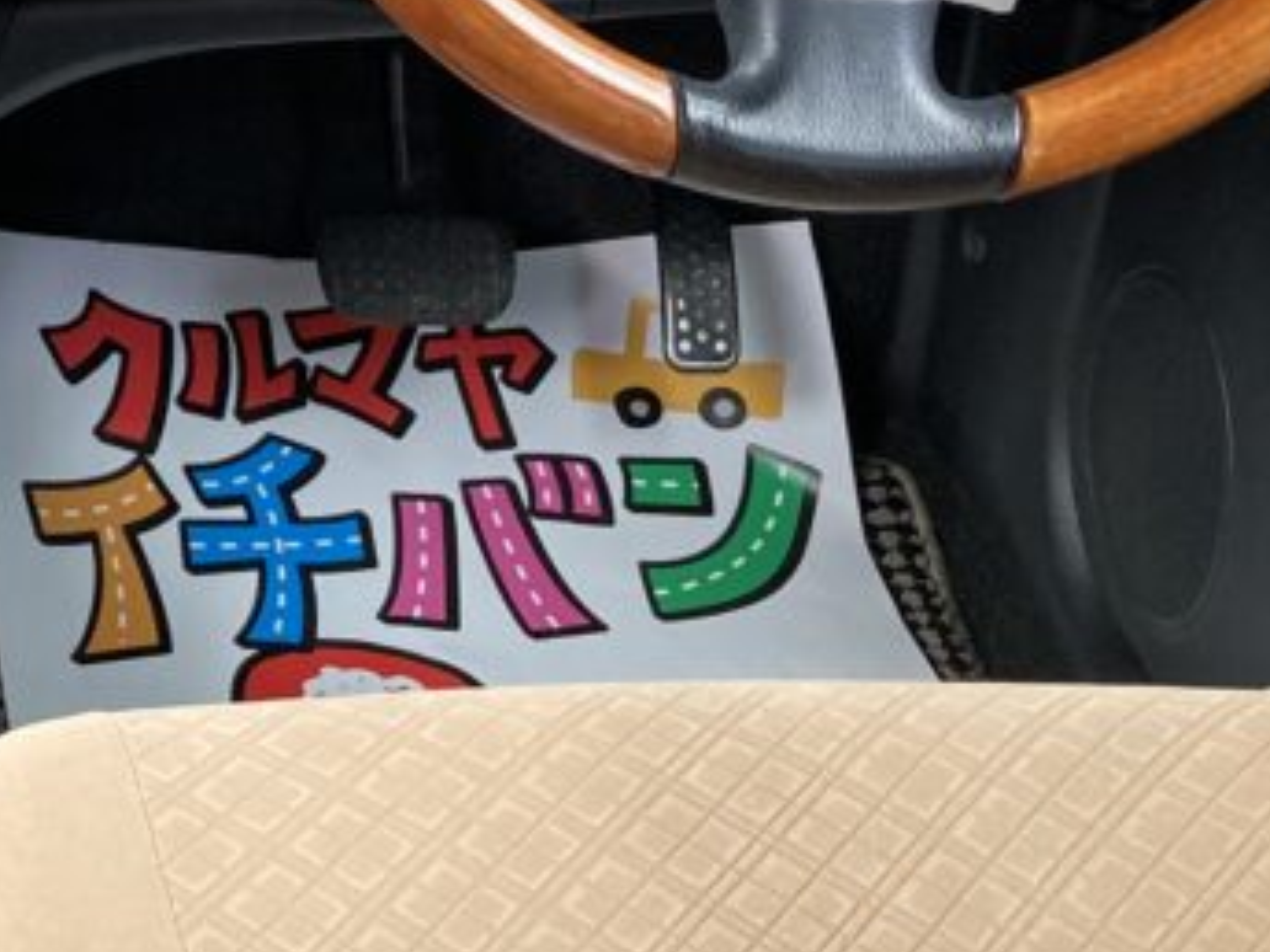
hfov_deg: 20.7
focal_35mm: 88
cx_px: -281
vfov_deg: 16.6
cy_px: 170
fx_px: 3229
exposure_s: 1/118
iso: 80
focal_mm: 3.99
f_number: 1.8
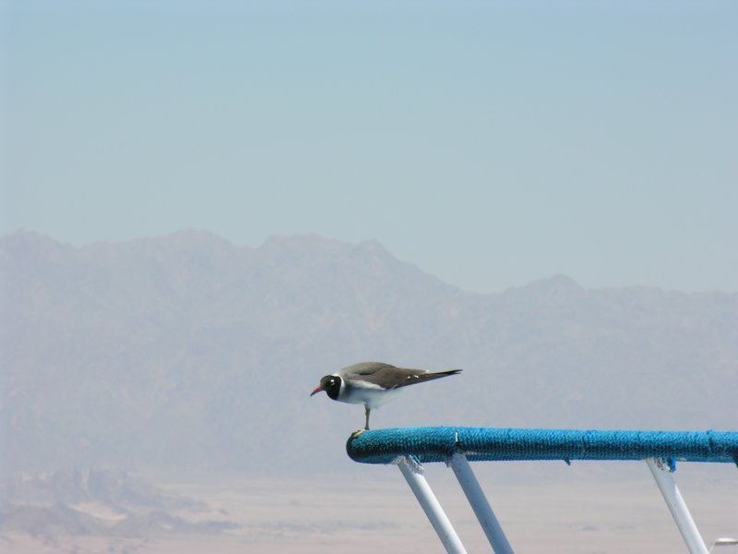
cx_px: 369
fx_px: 7462
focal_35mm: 350
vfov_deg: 4.2
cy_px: 277
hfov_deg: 5.7
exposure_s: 1/207
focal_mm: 89
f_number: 7.4
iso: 50
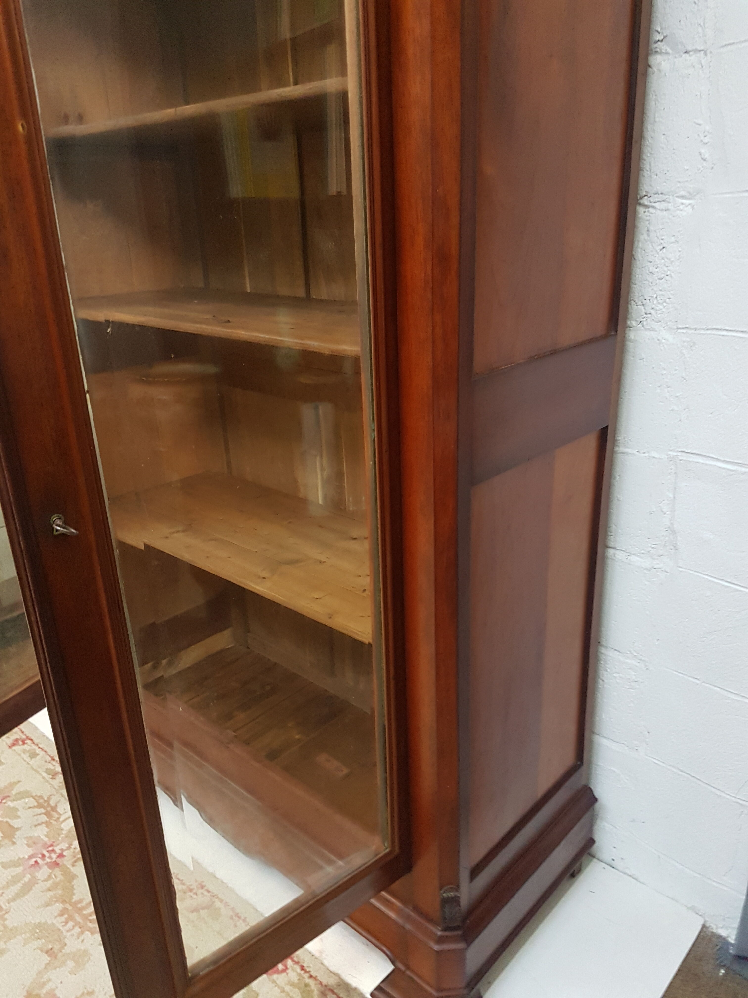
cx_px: 374
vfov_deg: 67.3
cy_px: 499
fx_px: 749
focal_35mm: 26
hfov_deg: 53.1
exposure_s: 1/20
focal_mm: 4.2
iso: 250
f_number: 1.7
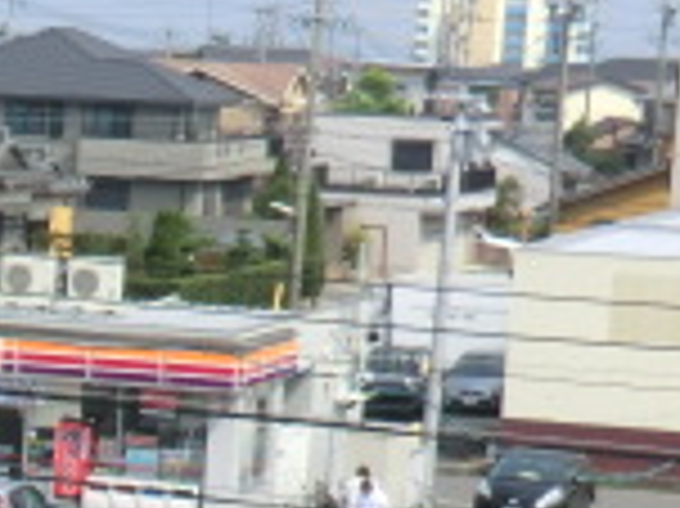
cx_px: -360
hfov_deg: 11.2
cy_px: 818
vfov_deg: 8.5
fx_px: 3337
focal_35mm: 170
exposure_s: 1/800
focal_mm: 7.1
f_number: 3.8
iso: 80
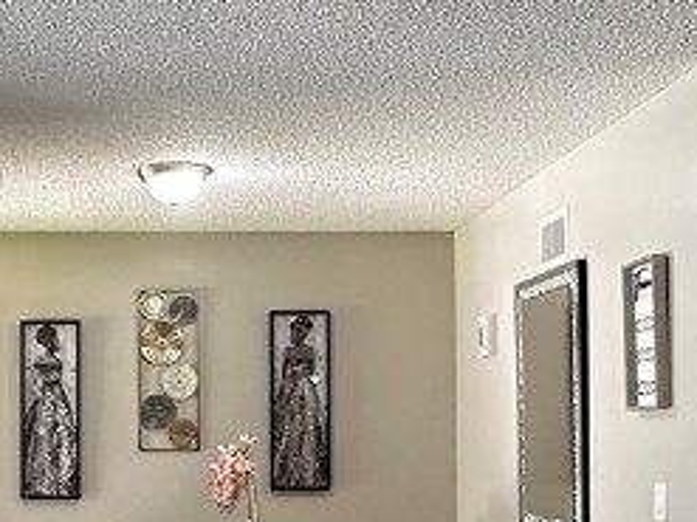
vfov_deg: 24.7
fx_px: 1167
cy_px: 443
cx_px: 130
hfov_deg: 32.3
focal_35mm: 58
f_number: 2.2
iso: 320
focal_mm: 2.22
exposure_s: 1/96
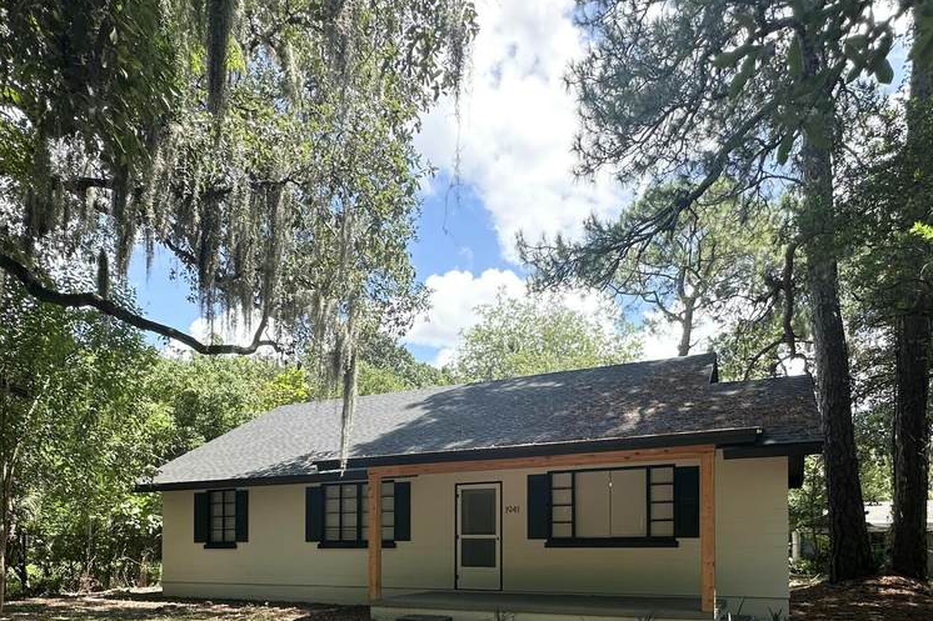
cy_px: 535
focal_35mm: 25
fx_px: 648
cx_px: 474
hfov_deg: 71.5
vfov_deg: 47.2
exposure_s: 1/469
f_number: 2.2
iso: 40
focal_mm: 2.22
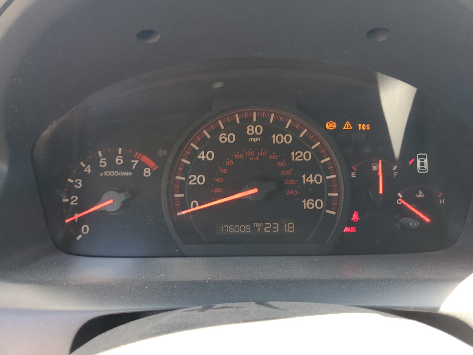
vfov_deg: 53.1
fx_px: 355
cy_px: 178
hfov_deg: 67.3
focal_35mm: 26
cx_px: 236
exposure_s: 1/60.2
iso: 52
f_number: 1.5
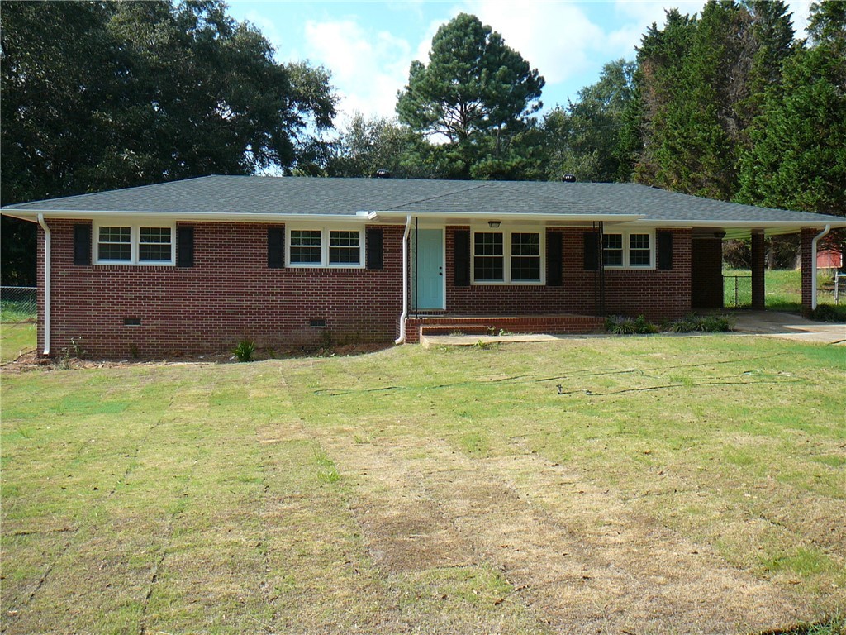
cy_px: 318
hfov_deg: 52.6
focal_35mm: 35
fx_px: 855
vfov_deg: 40.7
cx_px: 423
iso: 80
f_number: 2.8
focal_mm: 5.2
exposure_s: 1/500
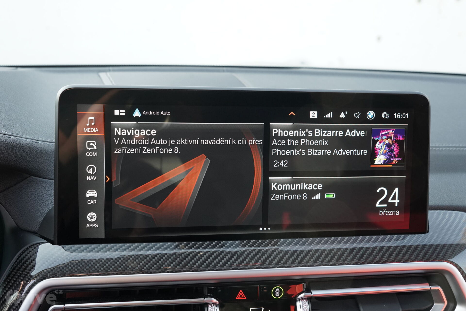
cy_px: 156
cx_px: 233
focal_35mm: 37
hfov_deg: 51.9
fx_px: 479
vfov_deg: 35.9
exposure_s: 1/200
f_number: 8
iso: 2500
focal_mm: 37
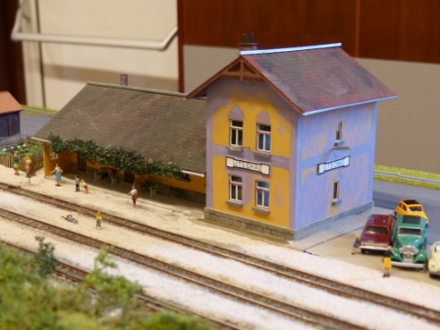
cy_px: 165
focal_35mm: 61
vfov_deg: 24.0
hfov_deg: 31.7
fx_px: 775
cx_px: 220
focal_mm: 10.9
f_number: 2.8
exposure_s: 1/40
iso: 400
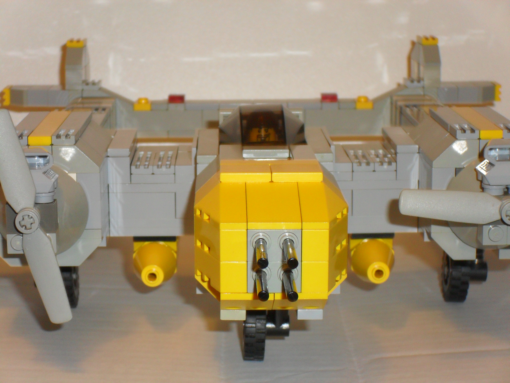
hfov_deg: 18.7
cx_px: 255
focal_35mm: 105
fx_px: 1547
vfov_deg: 14.1
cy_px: 192
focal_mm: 18.9
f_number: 5.8
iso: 200
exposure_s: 1/60
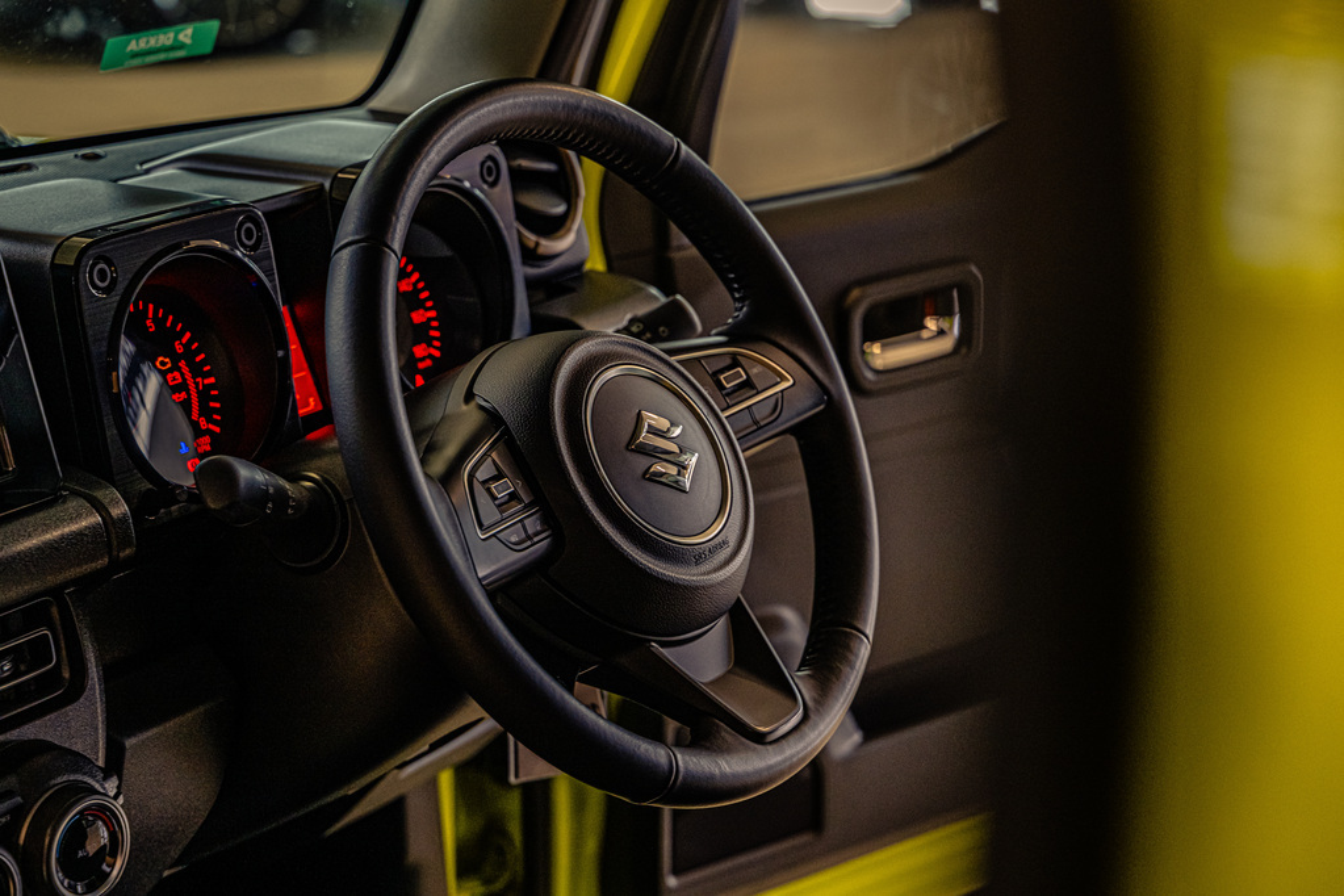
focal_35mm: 75
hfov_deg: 27.0
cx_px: 672
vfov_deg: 18.2
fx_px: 2800
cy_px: 448
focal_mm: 75
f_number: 5
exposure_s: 1/125
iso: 1600
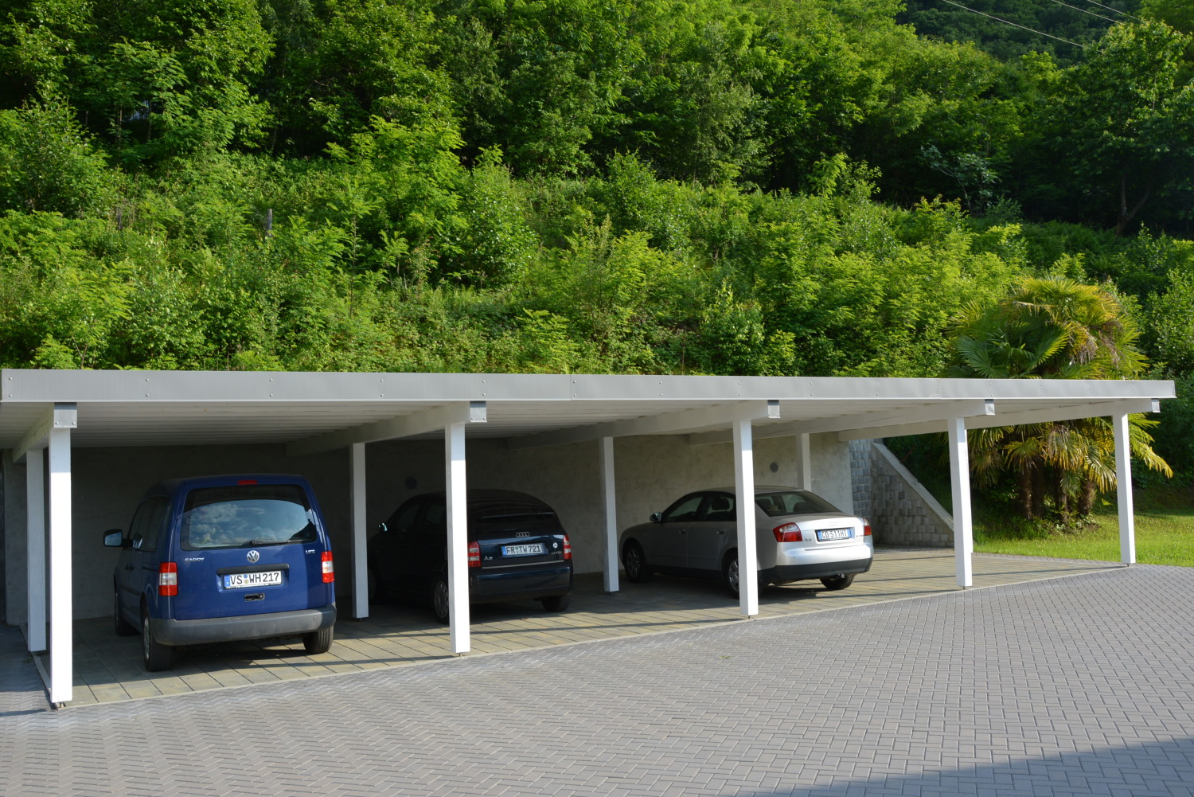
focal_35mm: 33
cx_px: 597
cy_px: 398
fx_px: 1095
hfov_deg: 57.2
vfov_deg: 40.0
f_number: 8
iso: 200
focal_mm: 22
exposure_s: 1/250
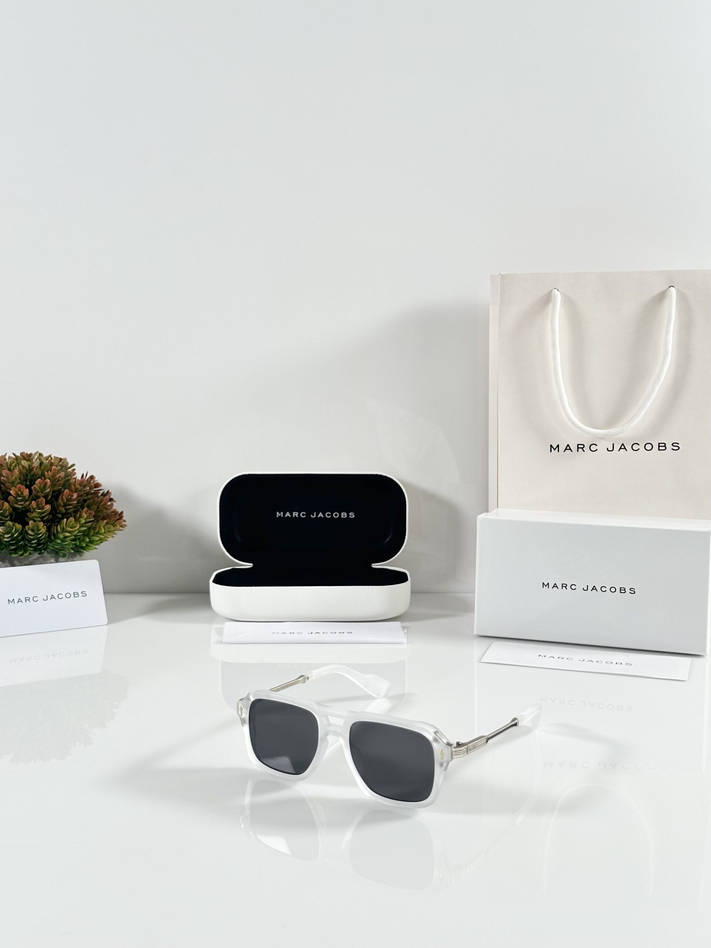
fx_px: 1315
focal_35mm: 48
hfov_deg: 30.3
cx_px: 356
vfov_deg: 39.7
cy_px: 474
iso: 80
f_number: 1.78
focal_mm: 6.86
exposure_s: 1/100
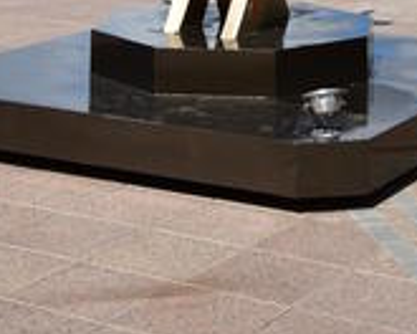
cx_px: 277
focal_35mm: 119
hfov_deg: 16.1
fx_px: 1469
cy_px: -364
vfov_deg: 11.5
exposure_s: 1/250
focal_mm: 24
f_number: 9
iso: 100
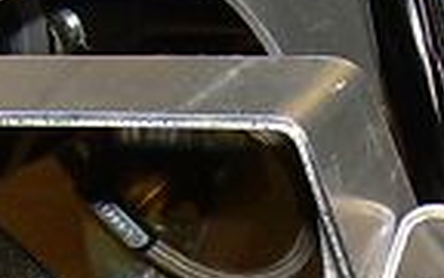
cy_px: 448
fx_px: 3461
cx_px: 367
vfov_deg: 4.6
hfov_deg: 7.3
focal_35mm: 286
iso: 50
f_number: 2.8
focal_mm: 6.3
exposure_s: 1/60
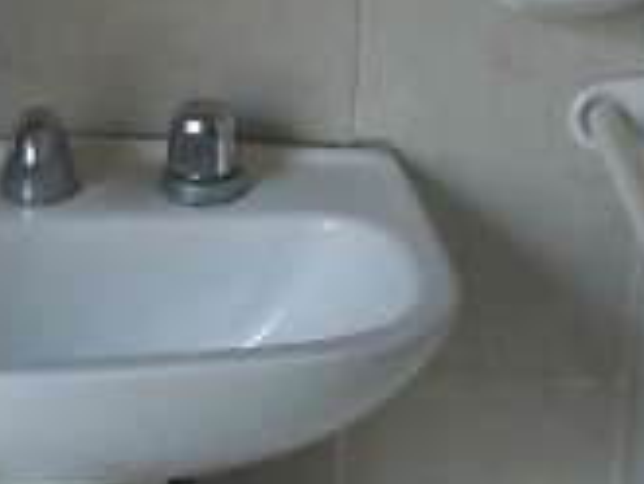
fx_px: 2886
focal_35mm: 155
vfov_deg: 9.6
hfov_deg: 12.7
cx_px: 199
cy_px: 195
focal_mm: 5.7
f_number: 2.9
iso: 80
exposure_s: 1/60
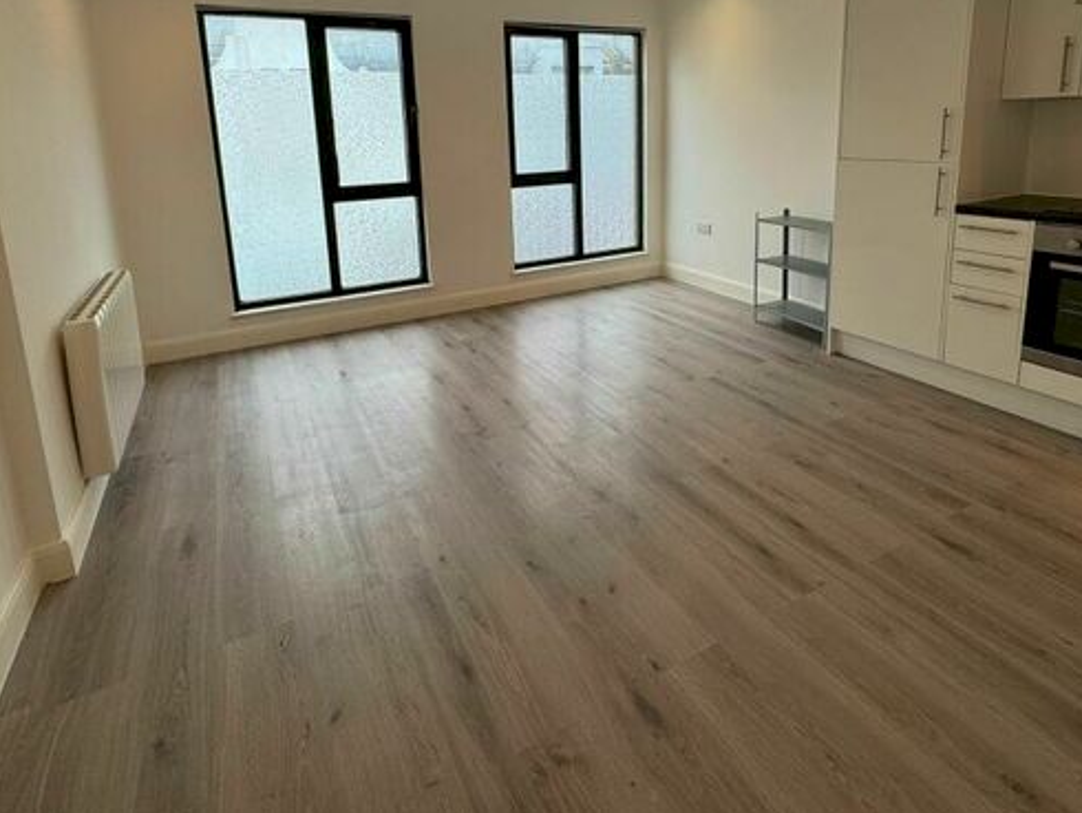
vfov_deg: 63.5
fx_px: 625
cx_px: 556
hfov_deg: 81.7
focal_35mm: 20
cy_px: 240
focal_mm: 2.22
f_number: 2.2
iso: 50
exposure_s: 1/100
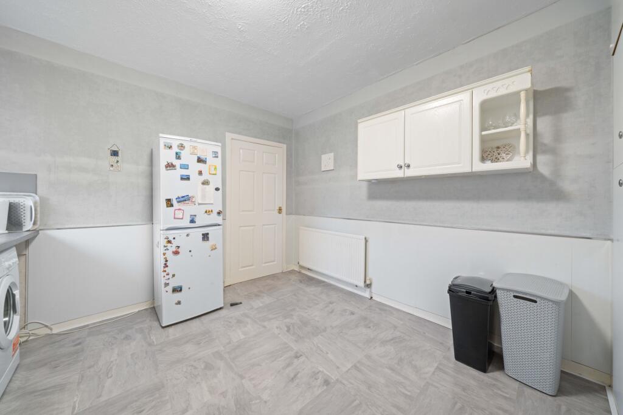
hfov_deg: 112.6
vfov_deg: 90.0
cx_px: 312
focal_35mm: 12
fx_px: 208
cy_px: 208
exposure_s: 2.5
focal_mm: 12
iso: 800
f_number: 16
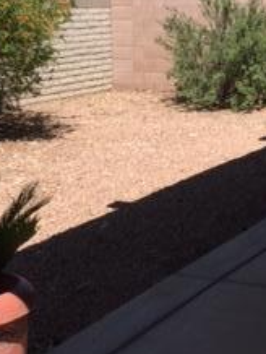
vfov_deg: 23.0
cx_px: 131
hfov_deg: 17.4
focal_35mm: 85
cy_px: 140
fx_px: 869
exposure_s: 1/2083
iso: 32
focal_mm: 4.15
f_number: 2.2
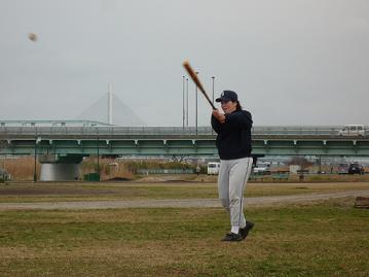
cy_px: 138
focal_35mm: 180
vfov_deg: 8.2
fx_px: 1918
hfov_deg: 11.0
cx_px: 184
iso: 100
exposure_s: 1/160
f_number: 5.9
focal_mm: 22
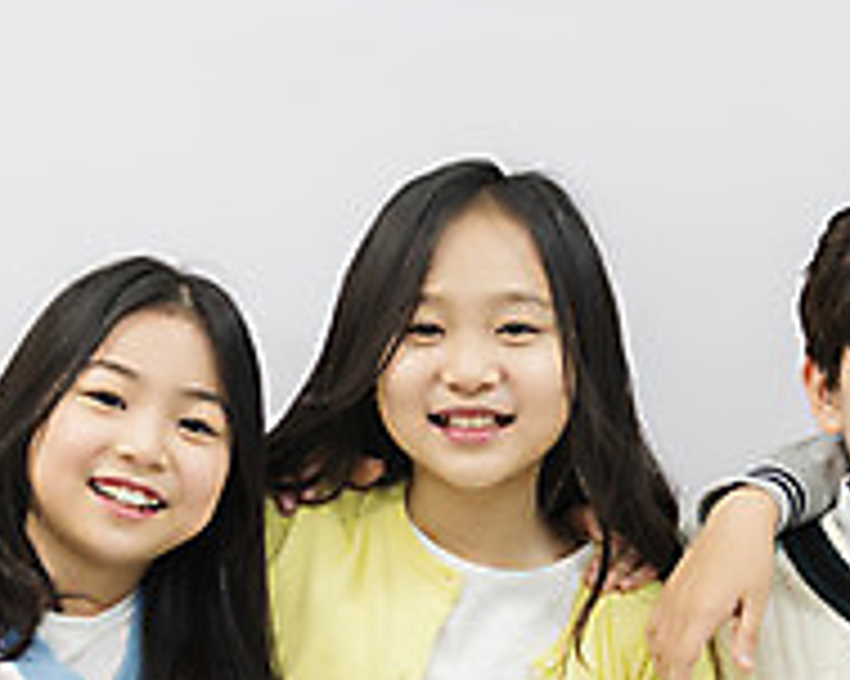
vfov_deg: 12.8
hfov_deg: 15.9
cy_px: 698
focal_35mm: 119
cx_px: 785
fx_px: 2992
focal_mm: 40
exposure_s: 1/125
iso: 800
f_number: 2.8
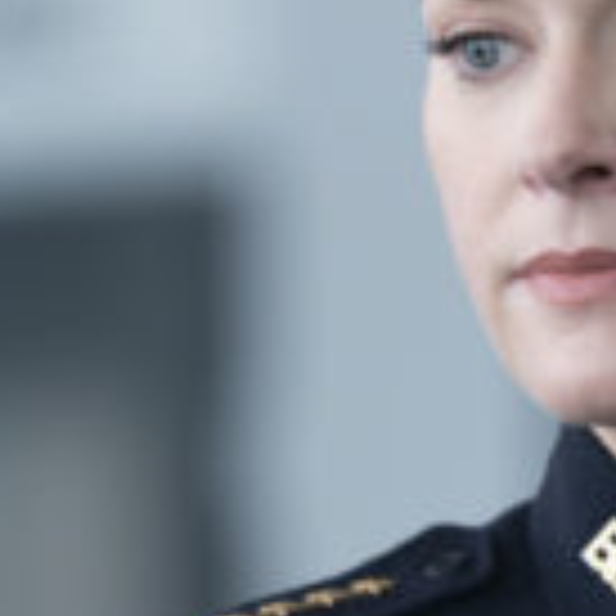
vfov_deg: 2.4
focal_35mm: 734
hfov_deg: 2.4
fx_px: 14778
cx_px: 782
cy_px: 423
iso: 2000
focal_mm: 197
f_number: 4
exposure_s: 1/125
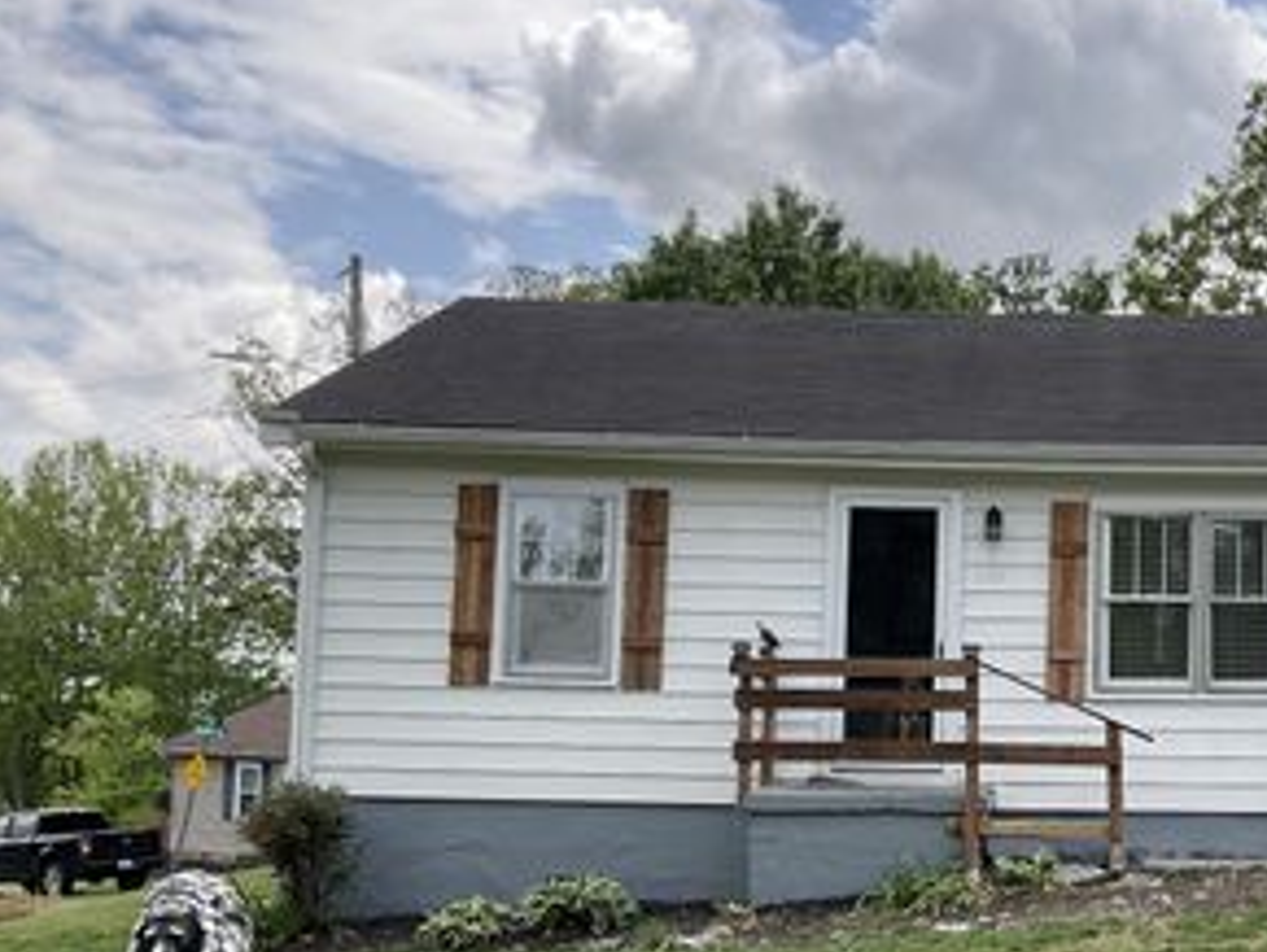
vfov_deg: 29.0
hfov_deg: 36.3
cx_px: 1084
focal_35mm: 50
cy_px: 631
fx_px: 1832
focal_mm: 3
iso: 16
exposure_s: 1/1168
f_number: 1.8
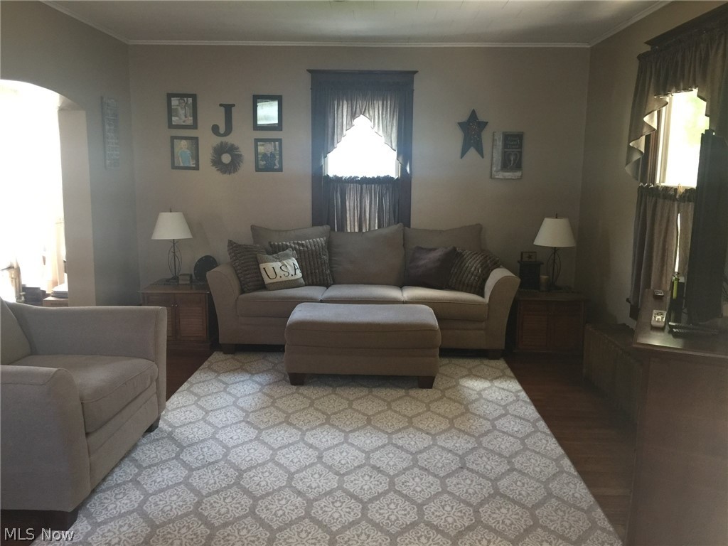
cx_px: 364
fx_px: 610
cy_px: 273
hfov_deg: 61.7
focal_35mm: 29
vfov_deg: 48.2
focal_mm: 4.15
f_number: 2.2
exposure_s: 1/15
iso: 80
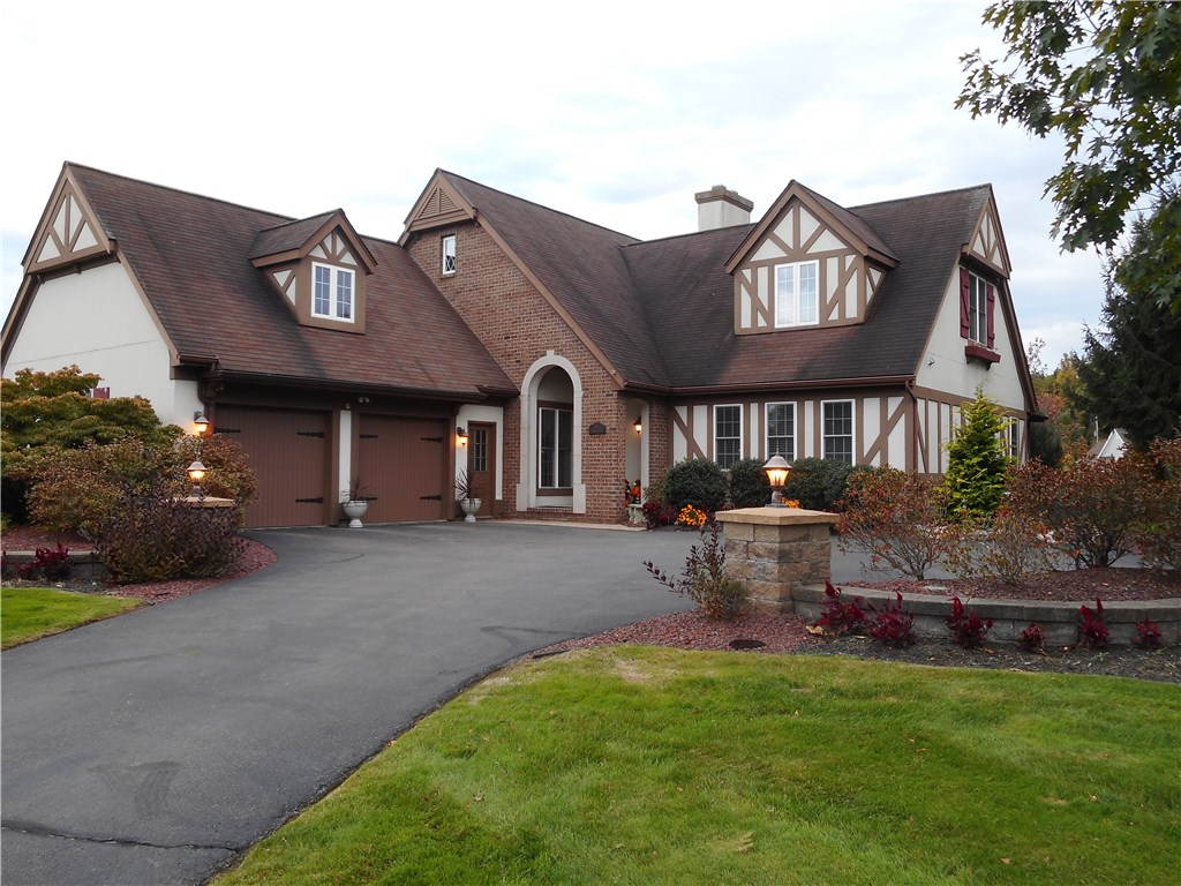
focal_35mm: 29
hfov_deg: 61.7
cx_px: 590
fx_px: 989
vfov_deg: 48.2
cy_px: 443
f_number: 4
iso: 80
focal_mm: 5.2
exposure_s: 1/40
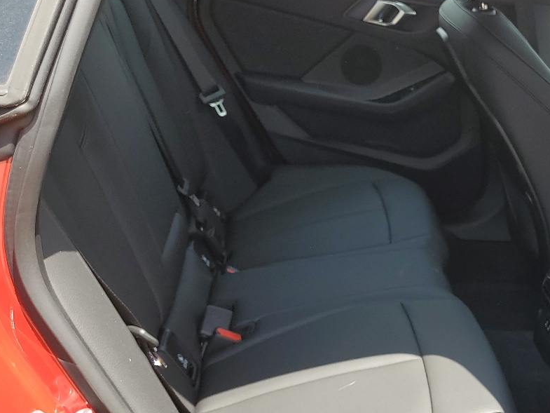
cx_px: 484
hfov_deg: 34.4
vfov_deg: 27.5
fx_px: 842
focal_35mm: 53
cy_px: 245
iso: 50
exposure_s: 1/526
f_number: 1.5
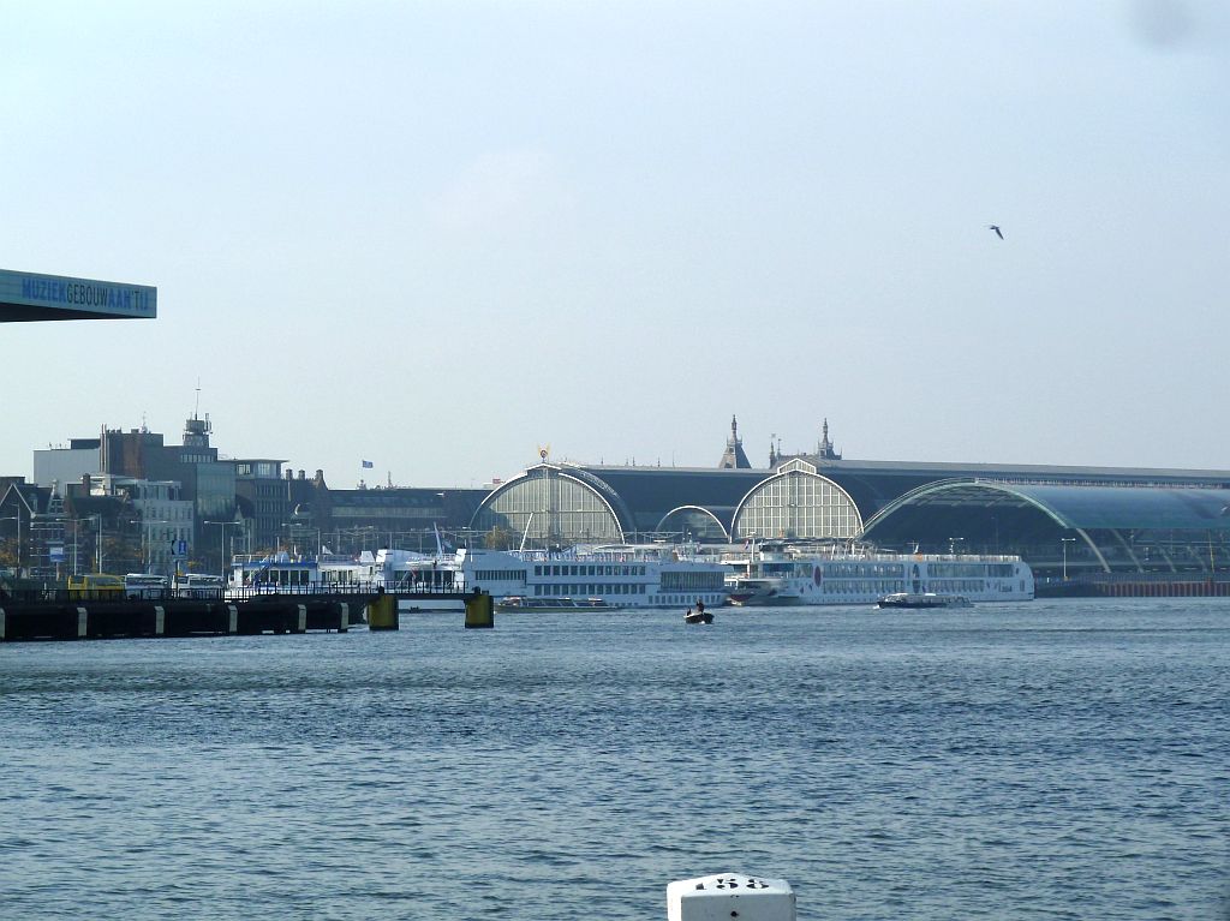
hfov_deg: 14.4
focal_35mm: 137
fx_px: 4866
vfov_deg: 10.8
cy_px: 460
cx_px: 615
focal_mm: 22.5
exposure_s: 1/500
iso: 80
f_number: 5
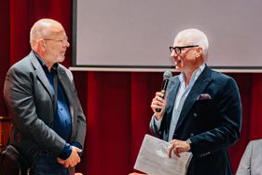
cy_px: 106
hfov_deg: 15.8
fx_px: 946
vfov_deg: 10.5
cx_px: 111
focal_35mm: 130
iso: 2500
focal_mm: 95
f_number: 2.8
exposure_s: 1/100
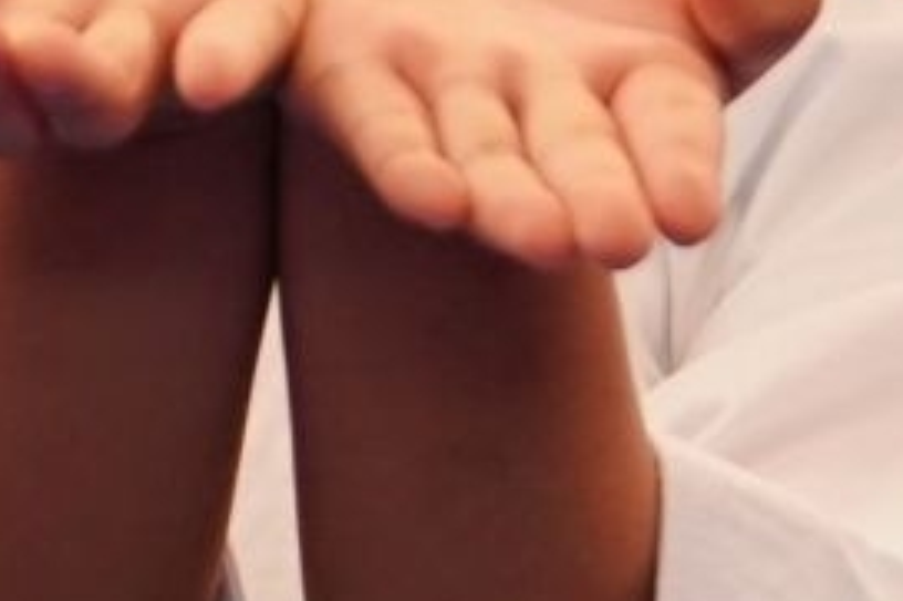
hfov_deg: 1.1
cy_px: 143
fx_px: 46475
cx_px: 428
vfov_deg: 0.7
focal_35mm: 1854
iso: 800
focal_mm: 187
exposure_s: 1/500
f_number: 2.8
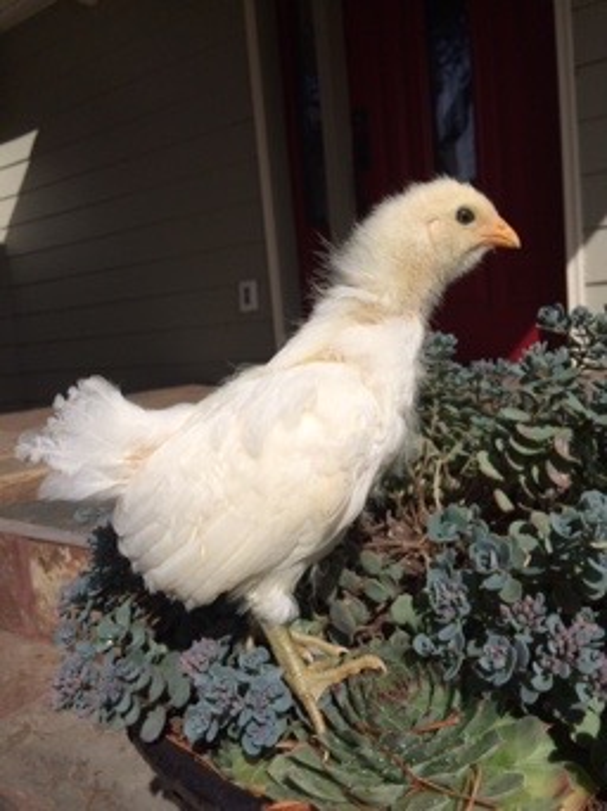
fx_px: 679
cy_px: 406
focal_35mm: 29
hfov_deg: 48.2
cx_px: 304
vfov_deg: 61.7
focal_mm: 4.15
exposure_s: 1/5882
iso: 32
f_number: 2.2
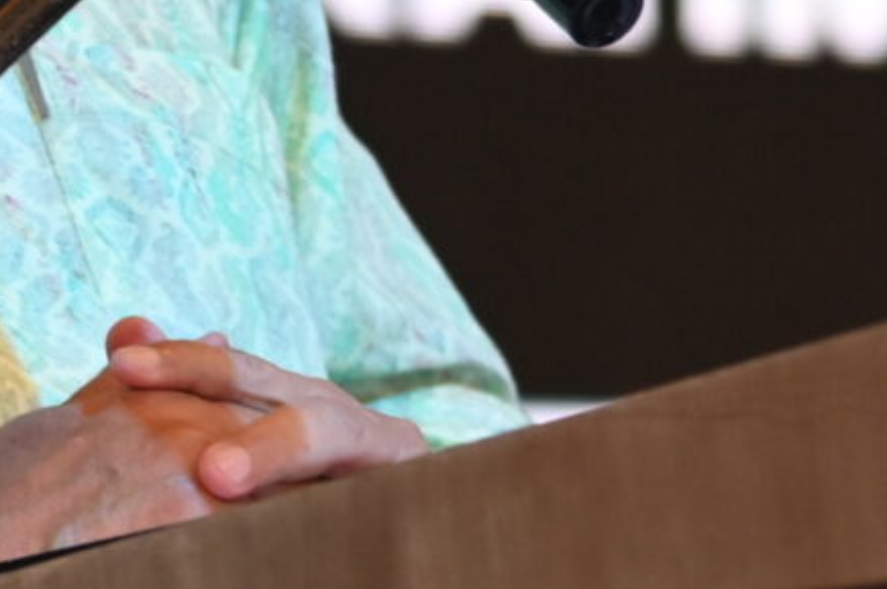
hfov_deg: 2.9
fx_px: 17400
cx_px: 253
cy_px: 72
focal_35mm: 707
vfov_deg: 1.9
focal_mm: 120
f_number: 4
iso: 1600
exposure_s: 1/125
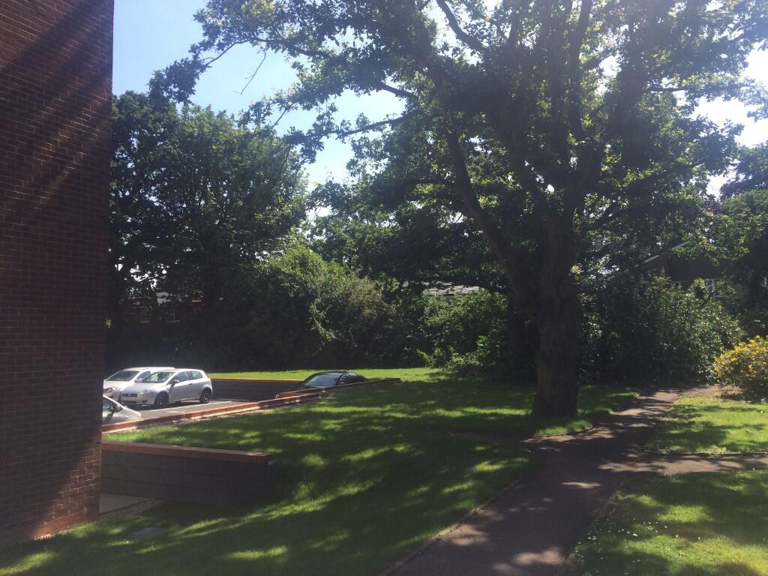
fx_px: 643
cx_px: 384
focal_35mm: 29
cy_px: 288
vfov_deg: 48.2
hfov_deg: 61.7
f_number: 2.2
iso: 32
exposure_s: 1/1172
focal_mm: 4.15
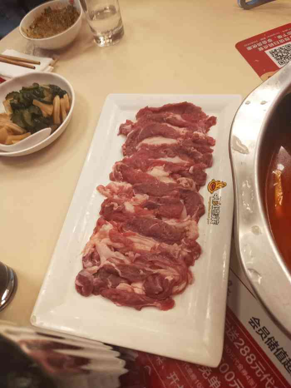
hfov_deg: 54.9
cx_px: 146
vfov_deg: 69.4
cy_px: 194
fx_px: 280
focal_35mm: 25
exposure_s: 1/25
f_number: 1.8
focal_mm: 4.36
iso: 50
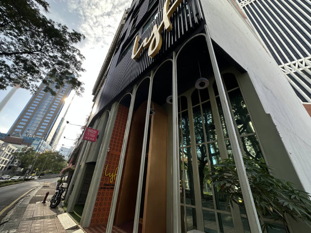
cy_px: 116
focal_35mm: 14
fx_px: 126
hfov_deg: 102.1
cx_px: 156
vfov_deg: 85.7
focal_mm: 2.2
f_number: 2.2
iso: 40
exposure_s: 1/254
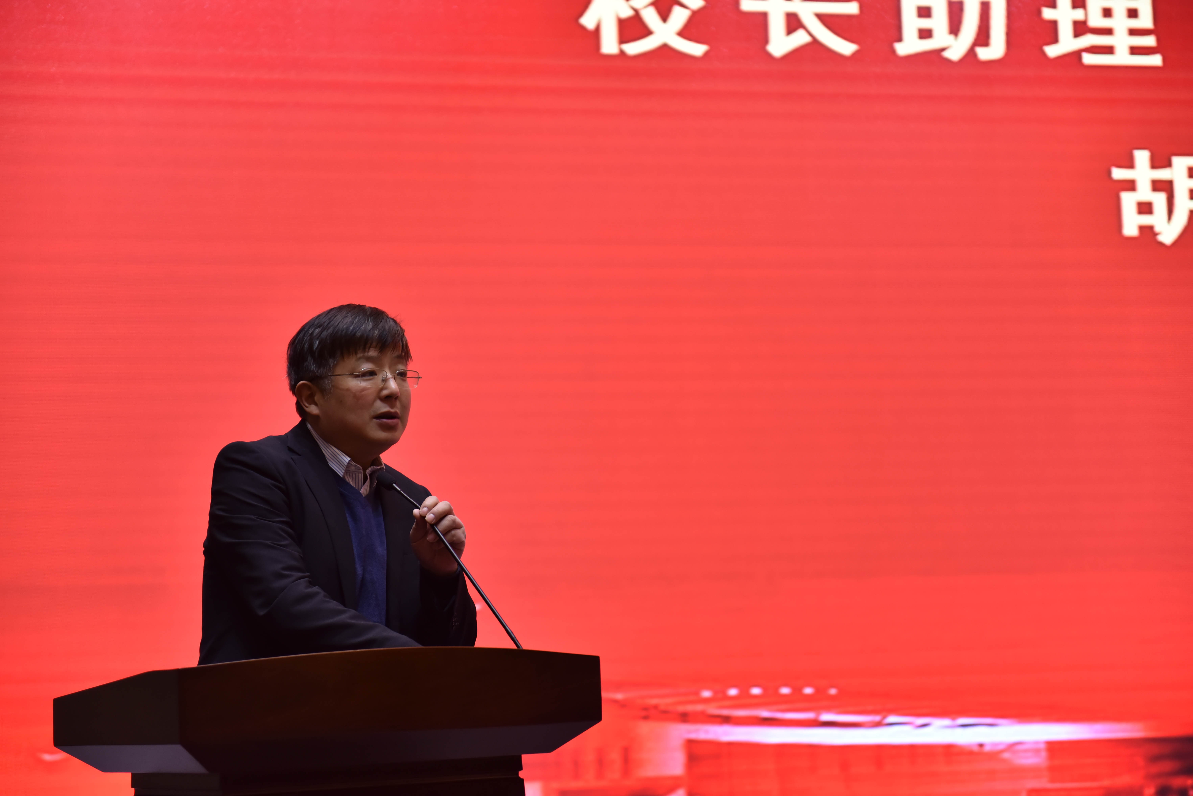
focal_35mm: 66
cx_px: 596
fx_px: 2188
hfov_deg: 30.5
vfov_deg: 20.6
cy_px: 398
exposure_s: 1/400
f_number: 2.8
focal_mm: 66
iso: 1000
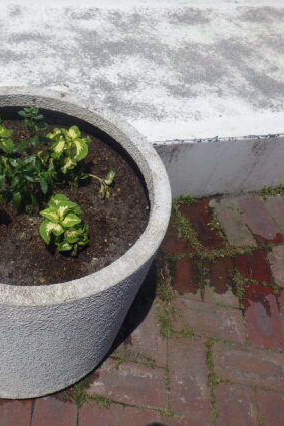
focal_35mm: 39
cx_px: 35
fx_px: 462
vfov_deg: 49.6
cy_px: 213
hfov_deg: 32.7
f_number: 4.2
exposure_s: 1/2000
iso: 125
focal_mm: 5
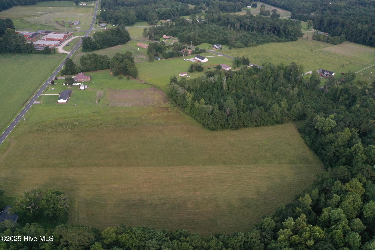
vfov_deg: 46.4
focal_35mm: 28
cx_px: 188
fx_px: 292
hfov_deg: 65.5
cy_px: 125
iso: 800
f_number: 4.5
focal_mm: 10.3
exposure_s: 1/2000
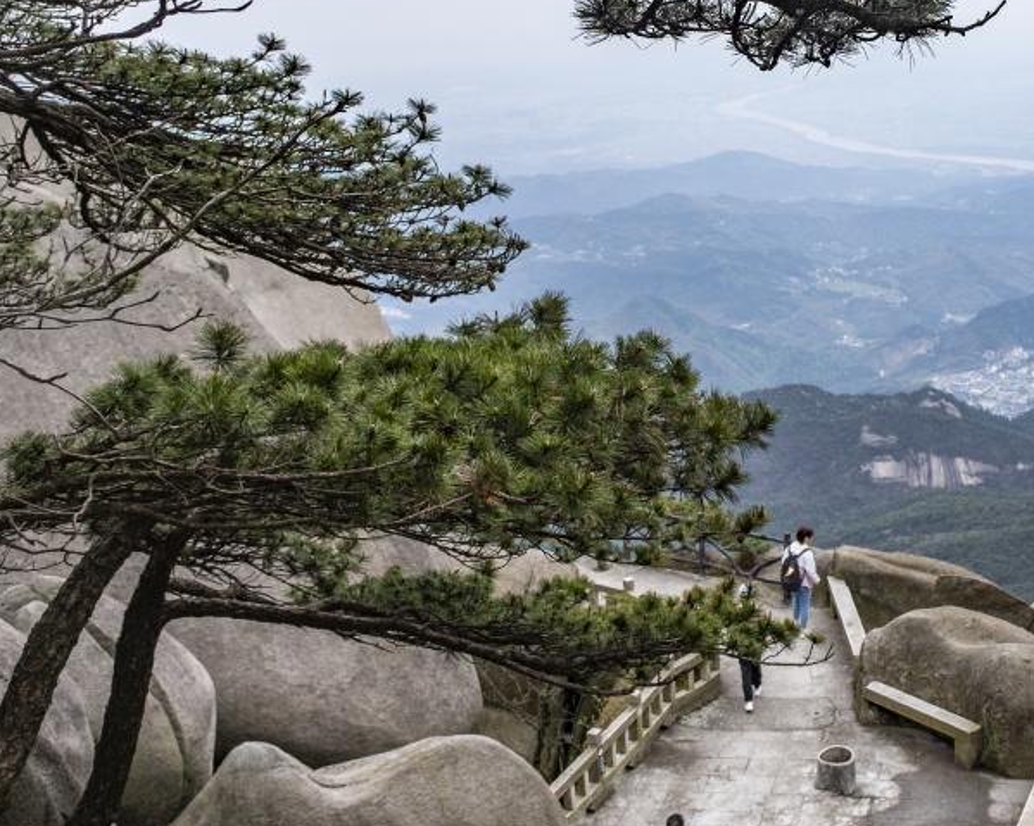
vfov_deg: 31.5
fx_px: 1438
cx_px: 830
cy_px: 200
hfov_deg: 38.1
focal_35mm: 47
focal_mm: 16.5
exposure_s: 1/250
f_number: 4
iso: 200
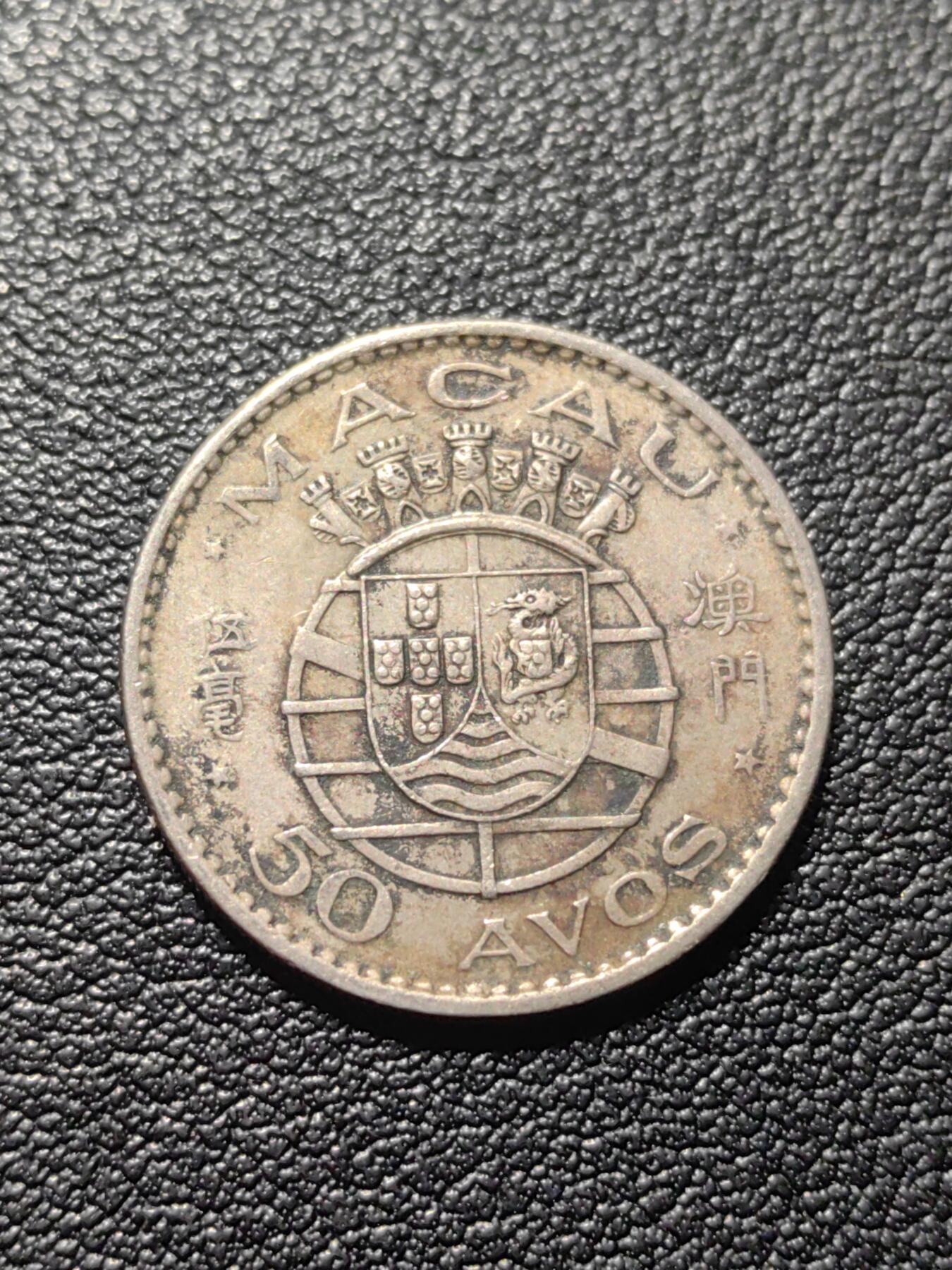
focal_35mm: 65
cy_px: 635
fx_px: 2383
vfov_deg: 29.8
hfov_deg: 22.6
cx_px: 476
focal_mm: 5.75
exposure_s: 1/100
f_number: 2
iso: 125
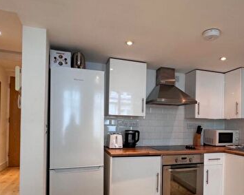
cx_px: 144
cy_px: 124
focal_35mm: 27
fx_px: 195
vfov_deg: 52.5
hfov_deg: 63.6
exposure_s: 1/100
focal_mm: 2.22
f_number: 2.2
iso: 320
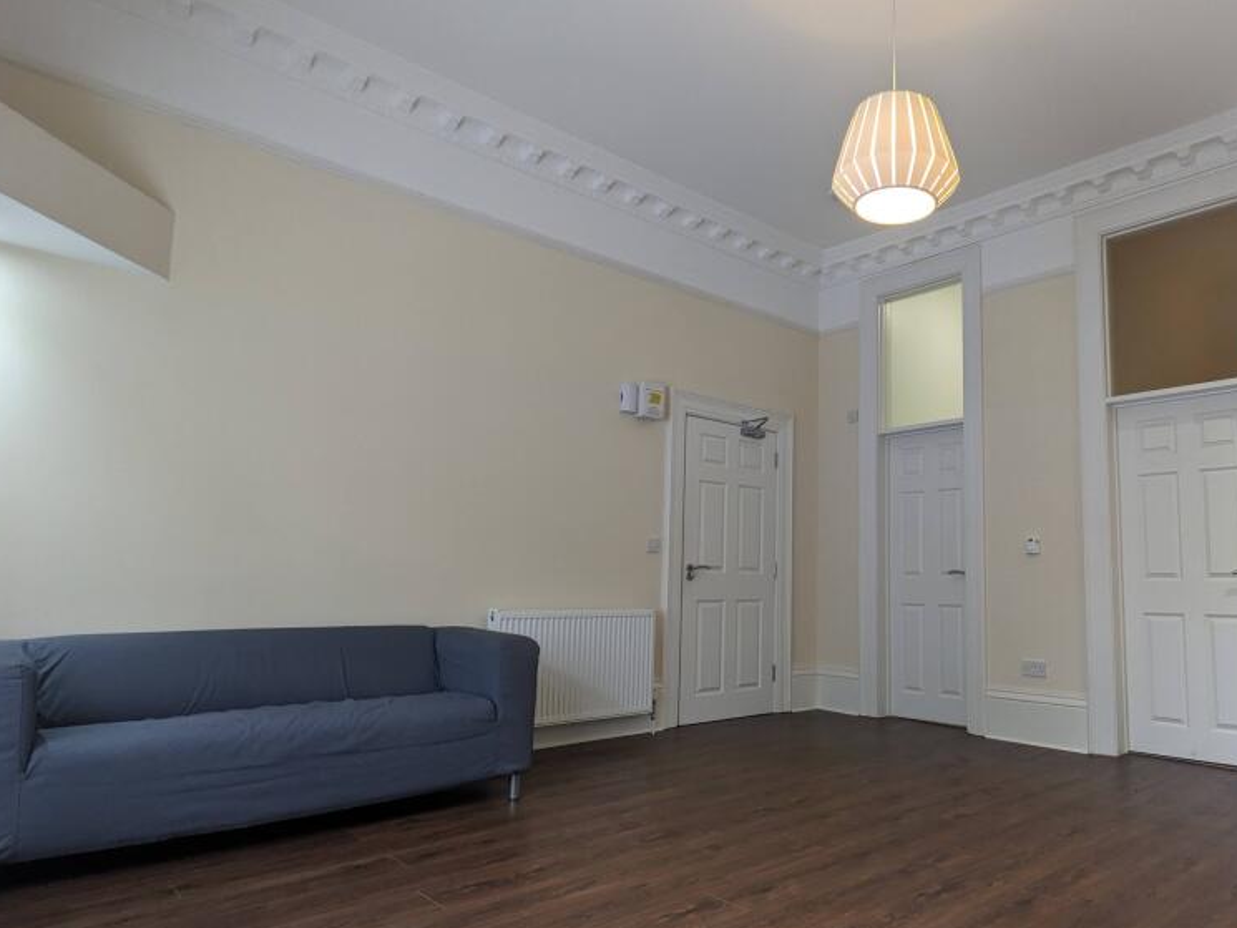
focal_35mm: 22
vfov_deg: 61.1
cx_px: 779
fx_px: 786
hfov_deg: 75.0
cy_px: 488
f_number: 2.2
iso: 87
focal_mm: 2.22
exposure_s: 1/33.3
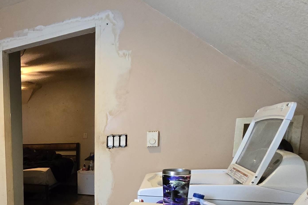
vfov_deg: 40.9
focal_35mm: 30
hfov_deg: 46.7
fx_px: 257
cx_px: -26
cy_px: 176
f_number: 2.2
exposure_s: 1/60
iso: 800
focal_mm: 2.2
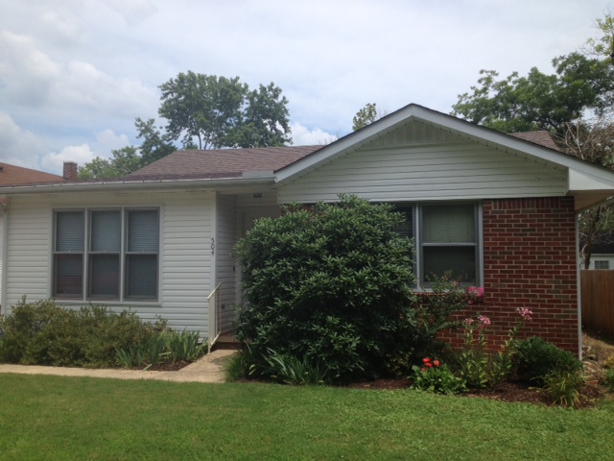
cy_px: 230
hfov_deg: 52.6
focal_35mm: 35
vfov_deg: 40.7
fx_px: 621
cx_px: 307
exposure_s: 1/2045
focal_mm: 4.28
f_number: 2.4
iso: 50
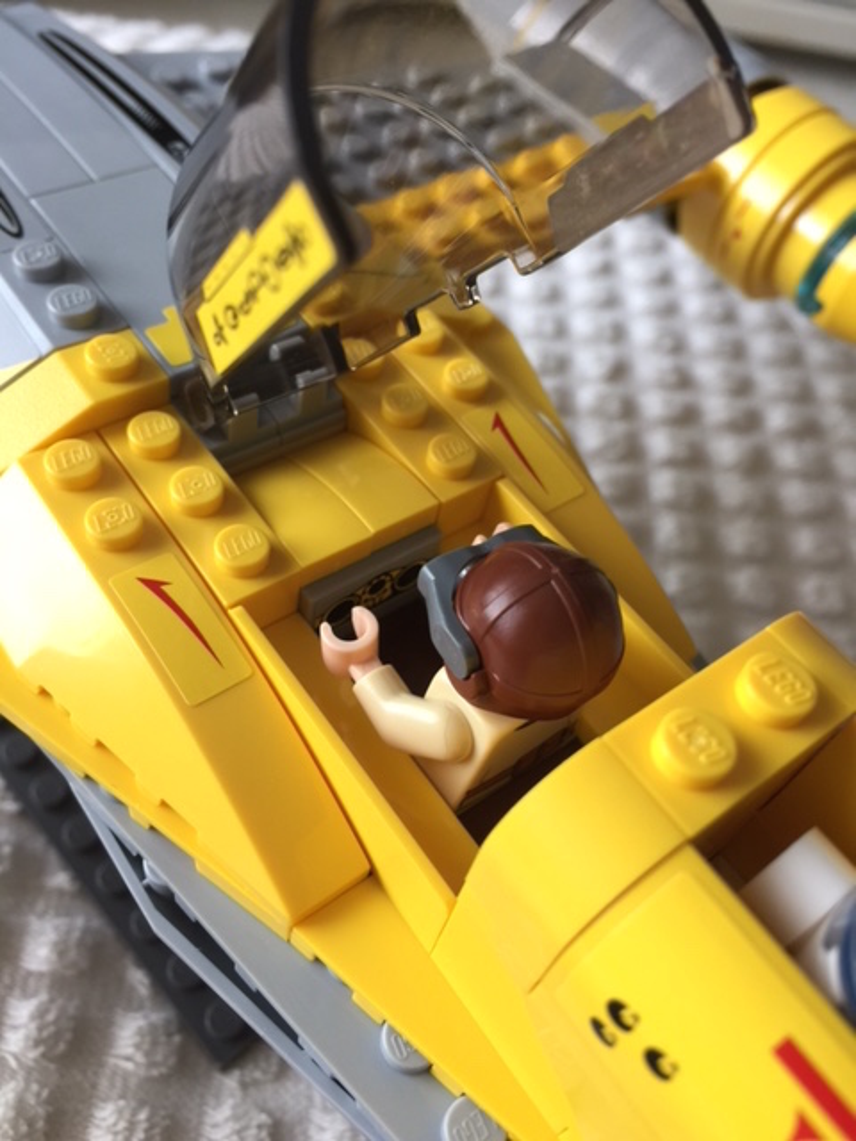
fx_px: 956
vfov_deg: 61.7
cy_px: 570
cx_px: 428
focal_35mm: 29
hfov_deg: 48.2
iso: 32
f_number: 2.2
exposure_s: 1/40
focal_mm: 4.15
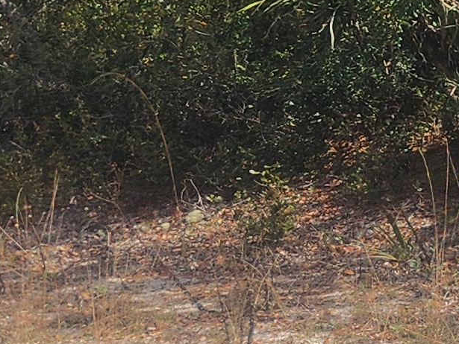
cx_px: 739
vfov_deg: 9.4
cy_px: -73
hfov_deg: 11.9
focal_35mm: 156
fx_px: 2070
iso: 50
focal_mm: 5
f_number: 1.8
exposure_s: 1/2204
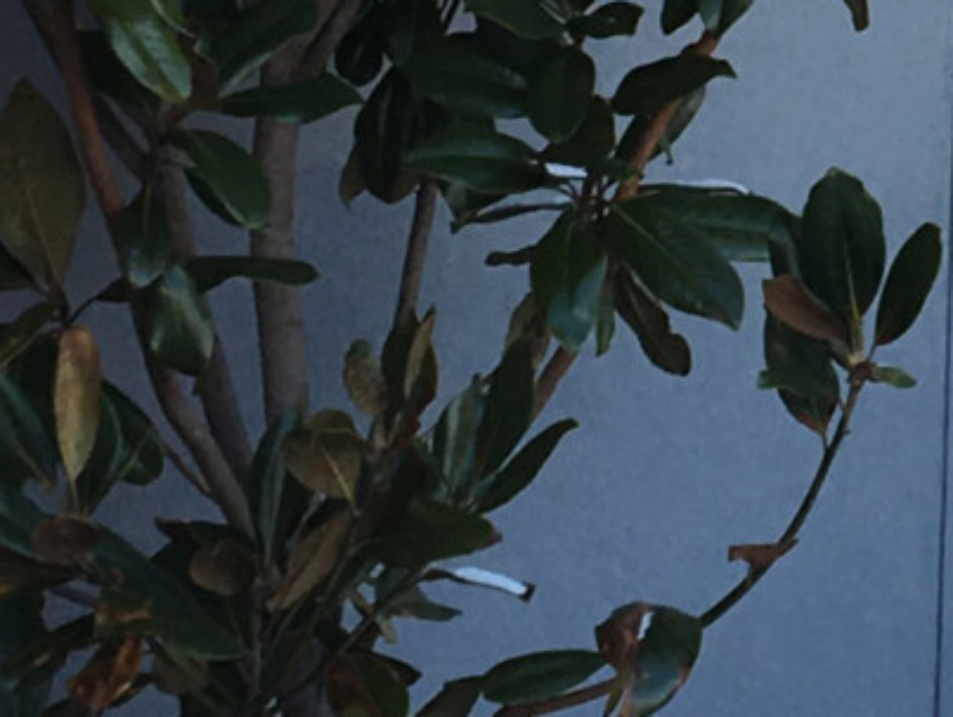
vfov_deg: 7.9
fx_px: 5070
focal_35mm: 184
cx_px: 1748
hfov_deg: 10.1
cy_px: -426
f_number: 2.2
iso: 25
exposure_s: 1/201
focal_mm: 4.15
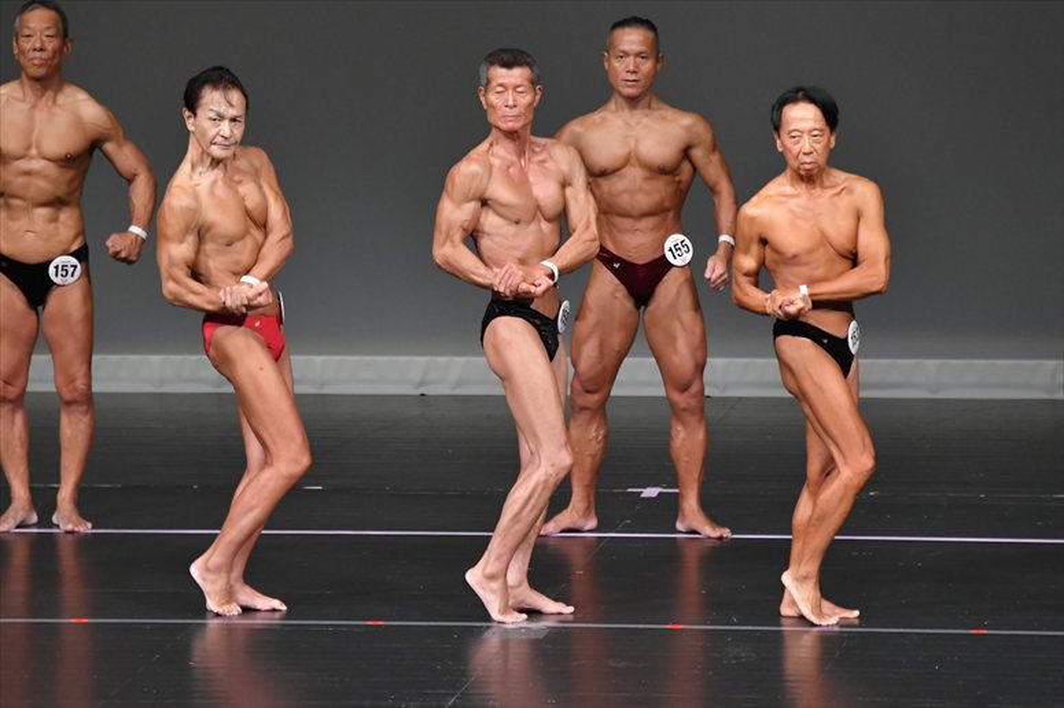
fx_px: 10192
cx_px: 532
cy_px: 354
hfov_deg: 6.0
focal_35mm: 345
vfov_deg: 4.0
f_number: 5.6
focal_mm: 230
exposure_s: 1/400
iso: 4000
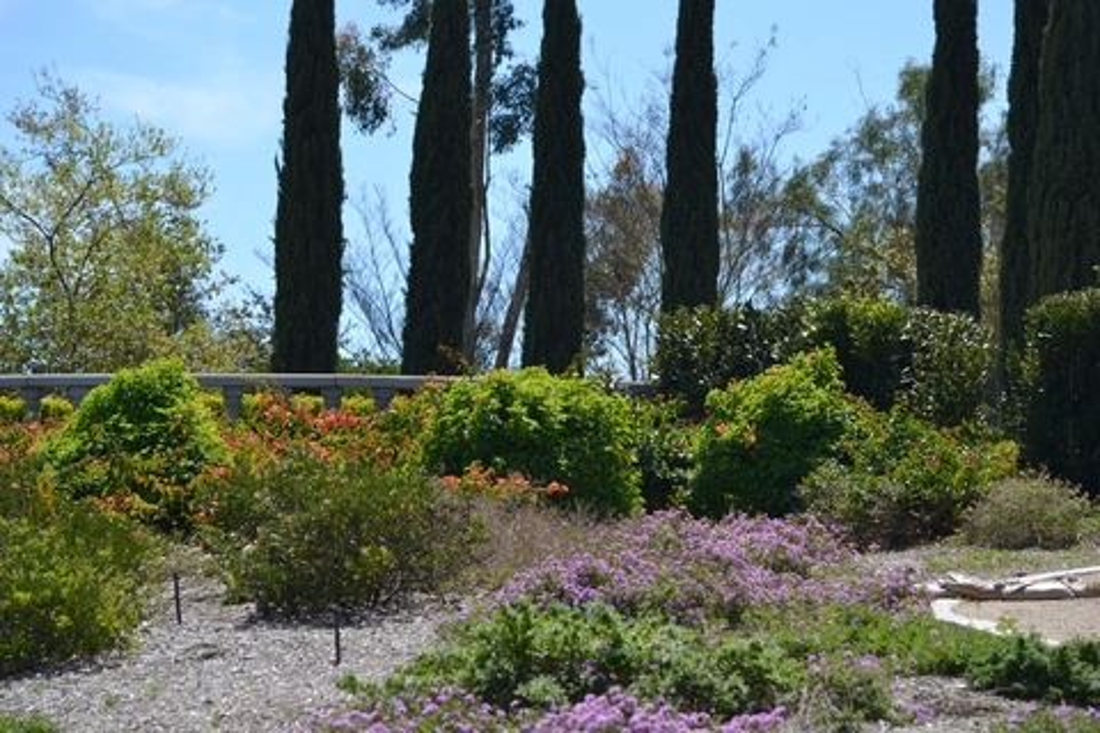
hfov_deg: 15.9
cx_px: 550
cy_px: 366
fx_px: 3941
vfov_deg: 10.6
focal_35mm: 129
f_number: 6.3
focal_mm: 86
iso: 400
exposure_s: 1/2000
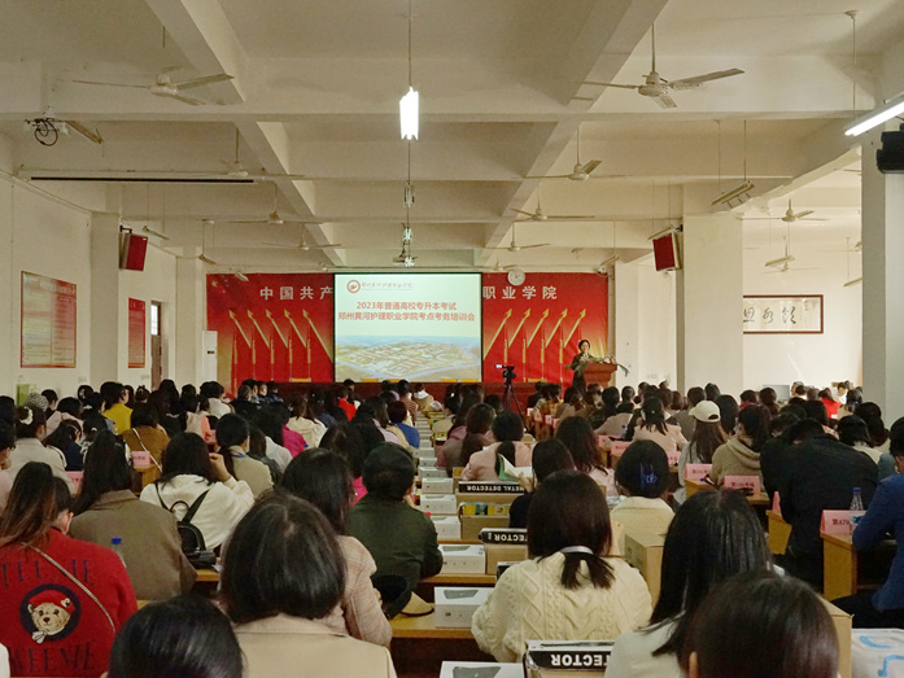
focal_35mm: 43
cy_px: 338
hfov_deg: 43.8
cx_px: 411
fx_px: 1123
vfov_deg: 33.6
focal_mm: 39
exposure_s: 1/125
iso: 5000
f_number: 9
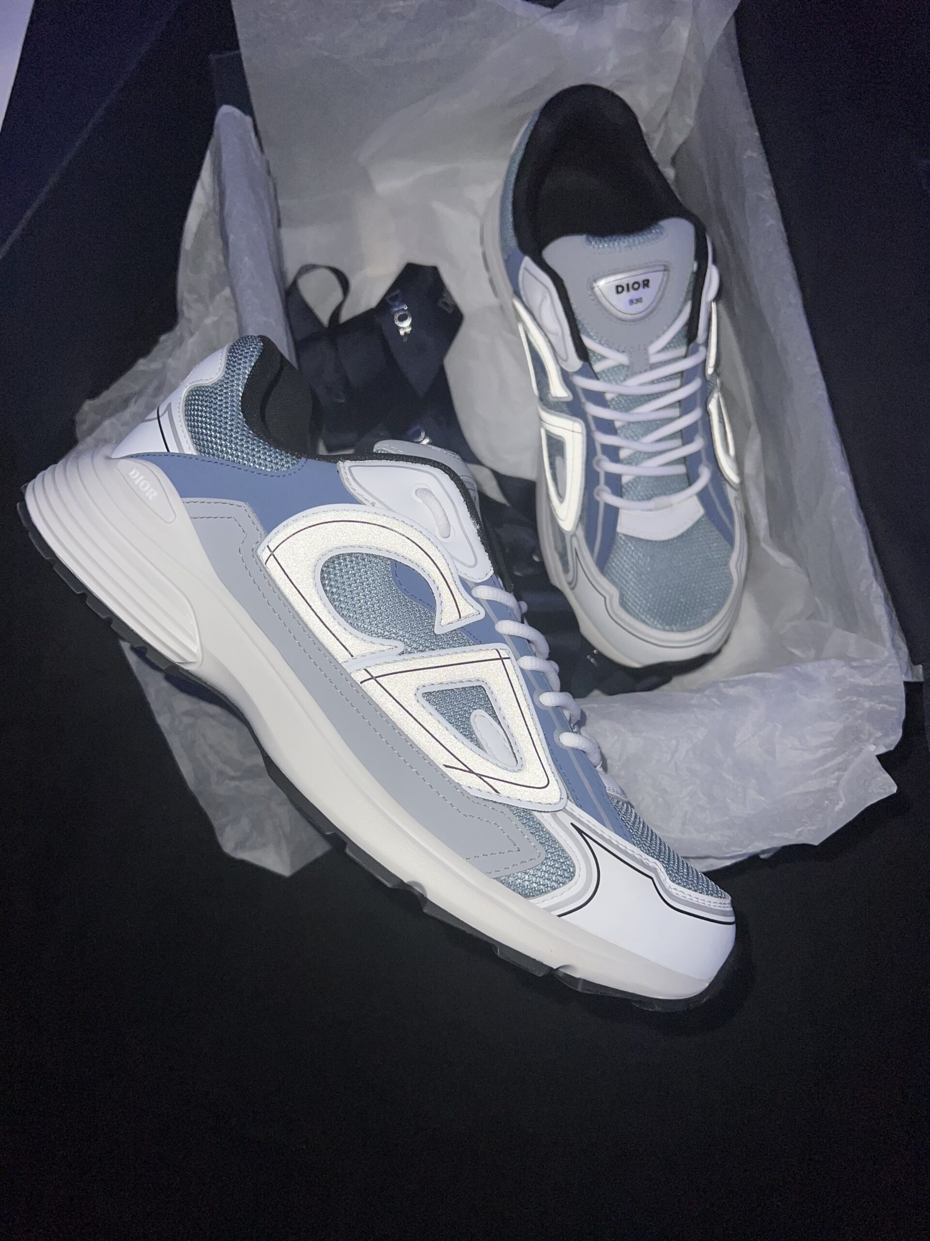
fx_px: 931
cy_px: 620
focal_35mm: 26
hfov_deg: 53.1
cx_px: 465
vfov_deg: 67.3
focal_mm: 5.7
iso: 32
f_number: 1.5
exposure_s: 1/4
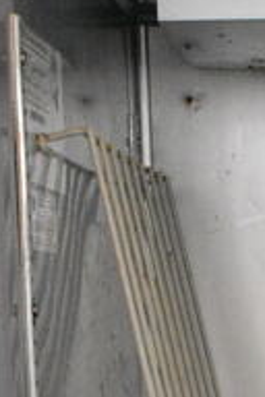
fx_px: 1733
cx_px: 482
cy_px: 547
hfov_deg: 8.4
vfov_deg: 12.6
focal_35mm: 157
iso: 6400
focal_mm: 22
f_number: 5.6
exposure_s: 1/125
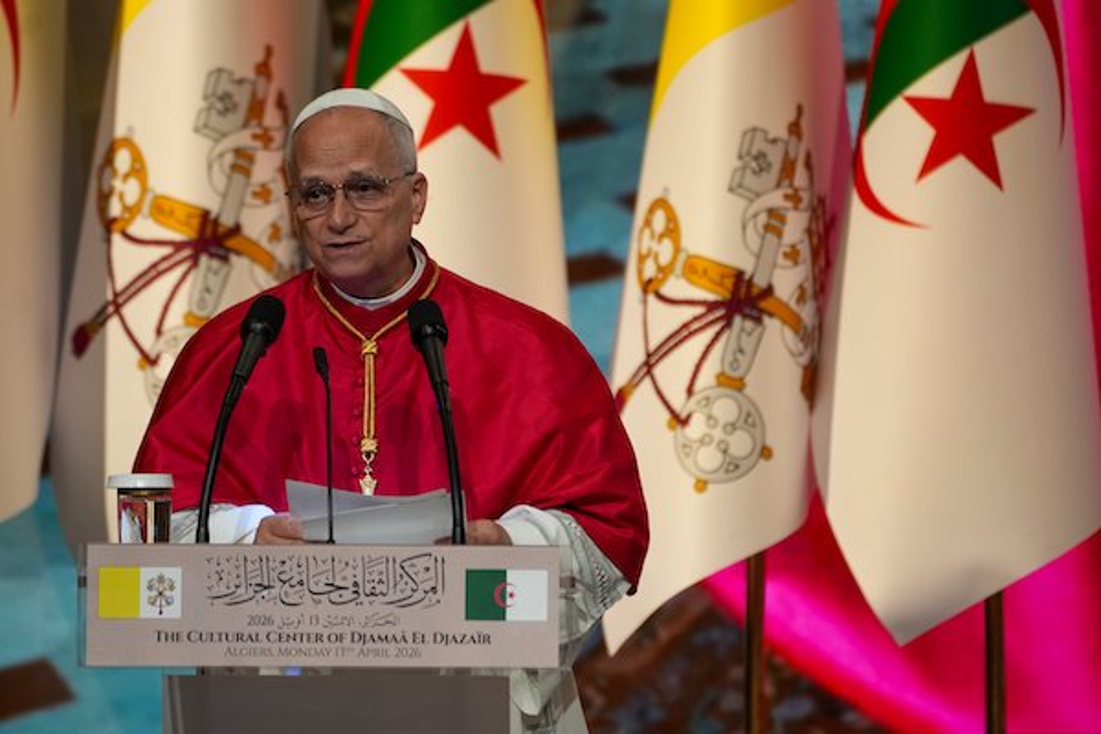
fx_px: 18349
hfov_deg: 3.4
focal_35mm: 600
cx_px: 550
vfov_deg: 2.3
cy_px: 367
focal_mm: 400
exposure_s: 1/60
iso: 800
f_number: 5.6
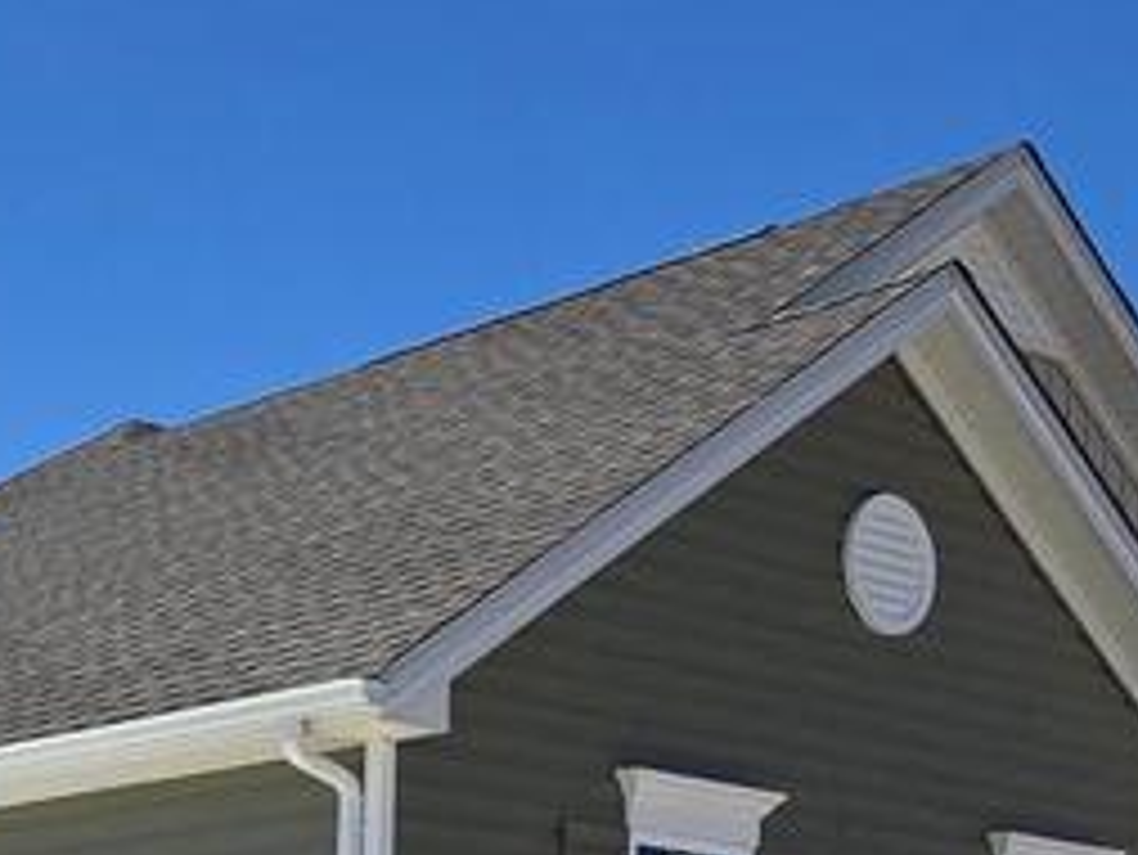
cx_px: -135
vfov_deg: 18.5
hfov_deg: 24.4
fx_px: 2434
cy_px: 1107
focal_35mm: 74
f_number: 2.2
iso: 50
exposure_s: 1/4043
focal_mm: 2.2
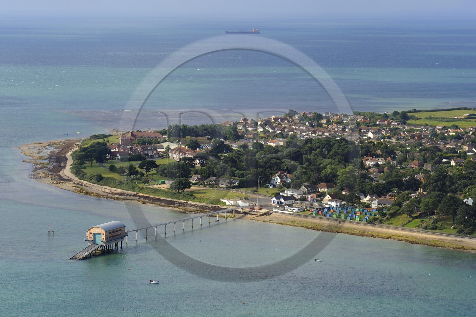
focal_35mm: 105
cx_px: 238
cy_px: 158
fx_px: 1388
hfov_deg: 19.5
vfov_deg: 13.0
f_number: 8
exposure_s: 1/800
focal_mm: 105
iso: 400
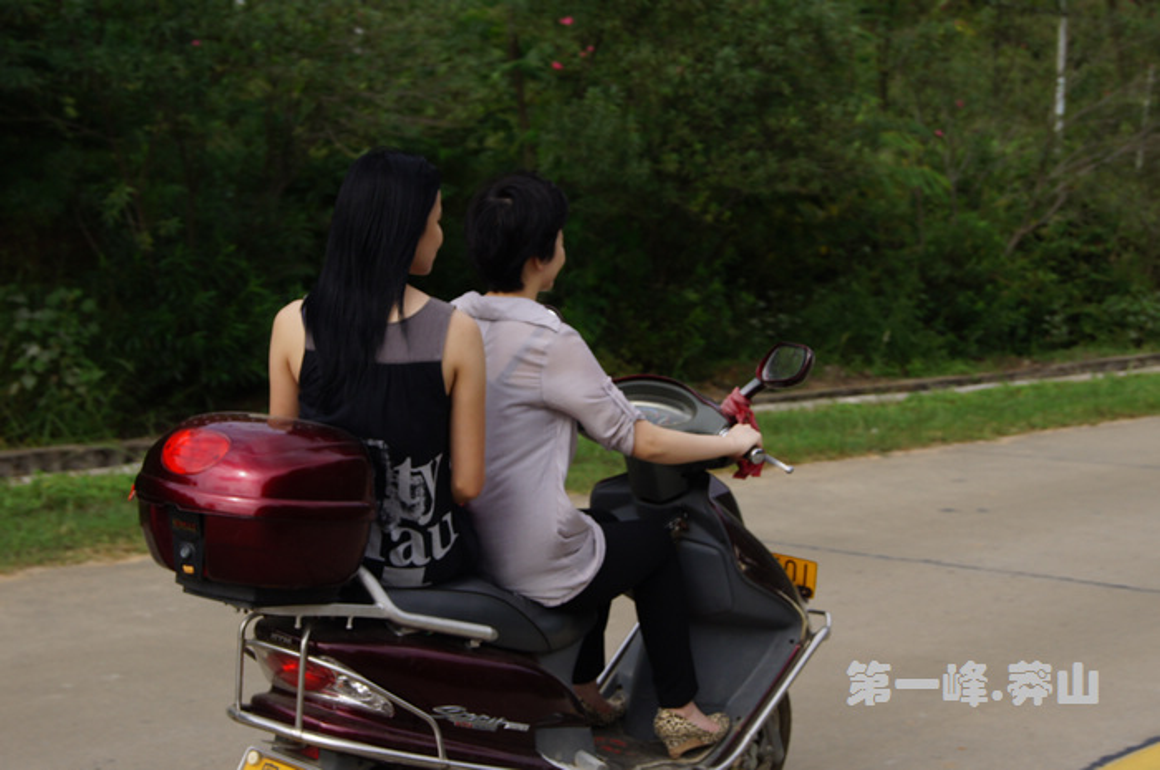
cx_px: 580
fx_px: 2172
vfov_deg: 20.1
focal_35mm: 68
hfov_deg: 29.9
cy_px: 385
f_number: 6.3
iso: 200
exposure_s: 1/640
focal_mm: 45
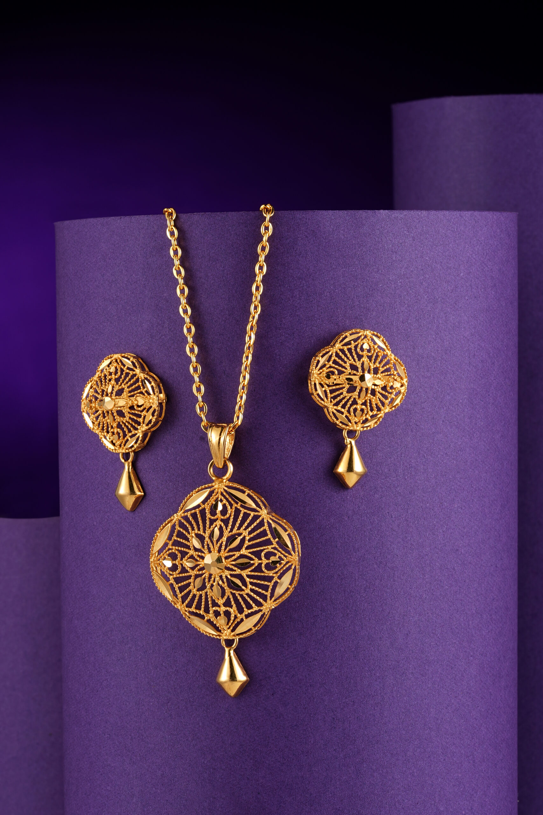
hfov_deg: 10.2
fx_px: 3054
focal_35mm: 135
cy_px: 408
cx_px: 272
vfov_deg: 15.2
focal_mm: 90
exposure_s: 1/125
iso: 64
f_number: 18
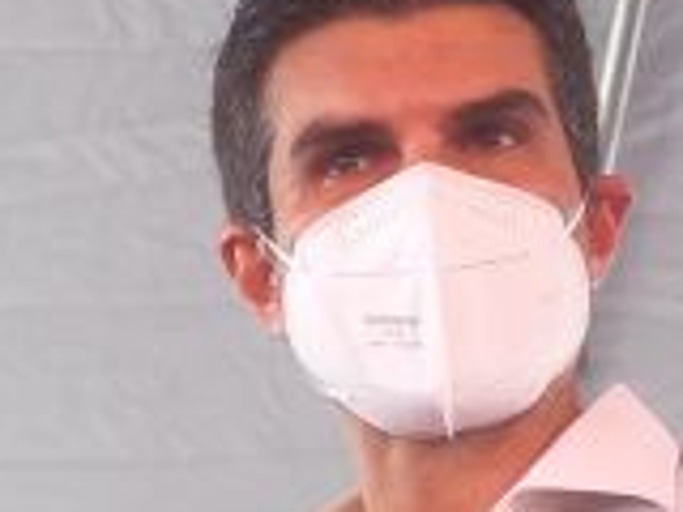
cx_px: -85
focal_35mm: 183
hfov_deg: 10.7
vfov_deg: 7.8
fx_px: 3611
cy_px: 1005
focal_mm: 25.6
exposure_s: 1/500
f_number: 5
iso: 3200
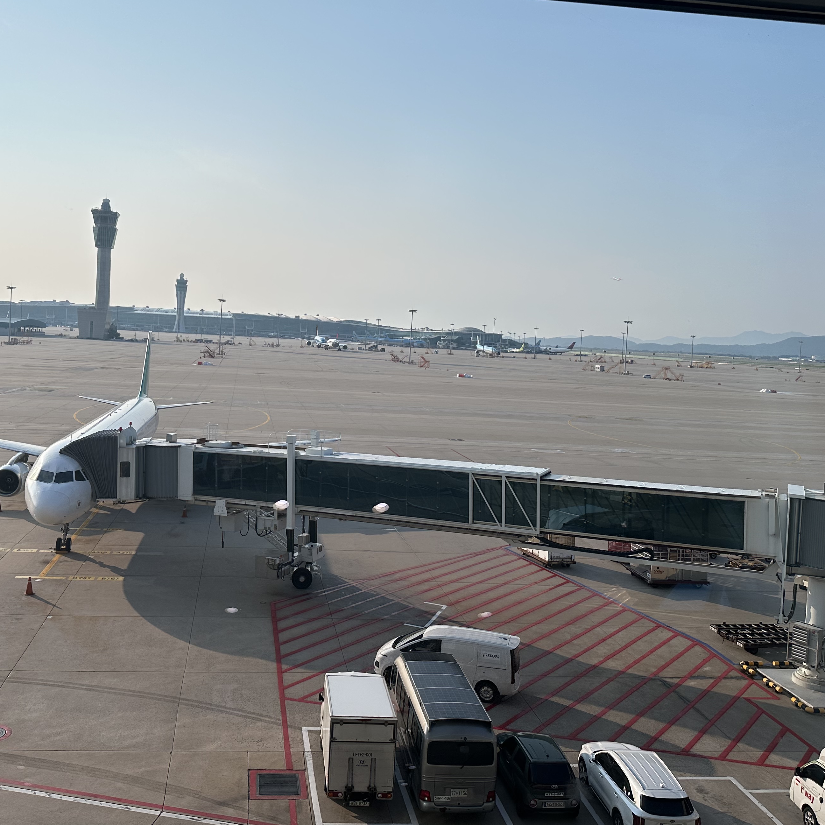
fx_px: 890
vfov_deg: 49.6
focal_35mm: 33
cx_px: 344
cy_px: 357
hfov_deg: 49.5
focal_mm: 6.86
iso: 80
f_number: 1.78
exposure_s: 1/5525
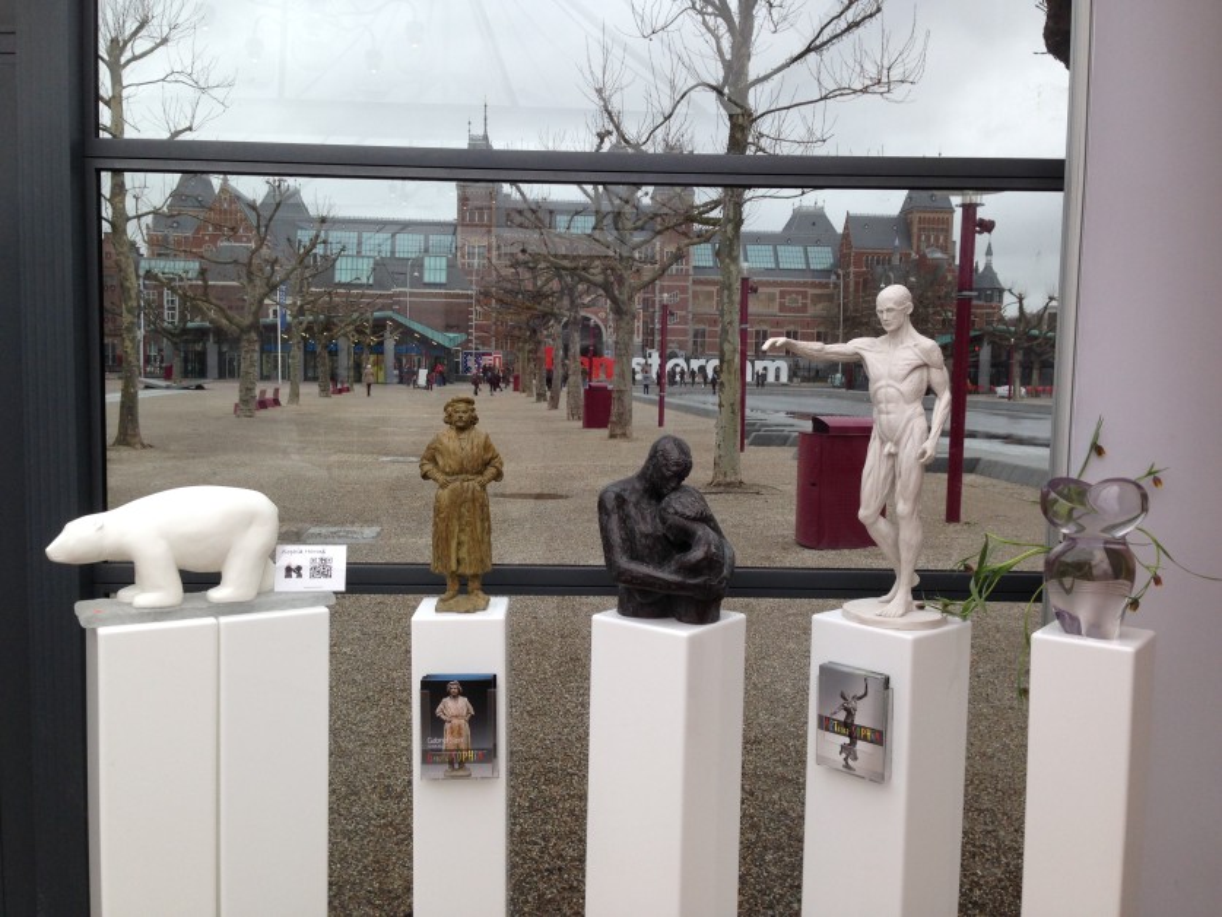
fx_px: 1165
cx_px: 611
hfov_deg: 55.3
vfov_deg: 43.0
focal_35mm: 33
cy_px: 458
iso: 50
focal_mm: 4.12
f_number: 2.4
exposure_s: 1/120
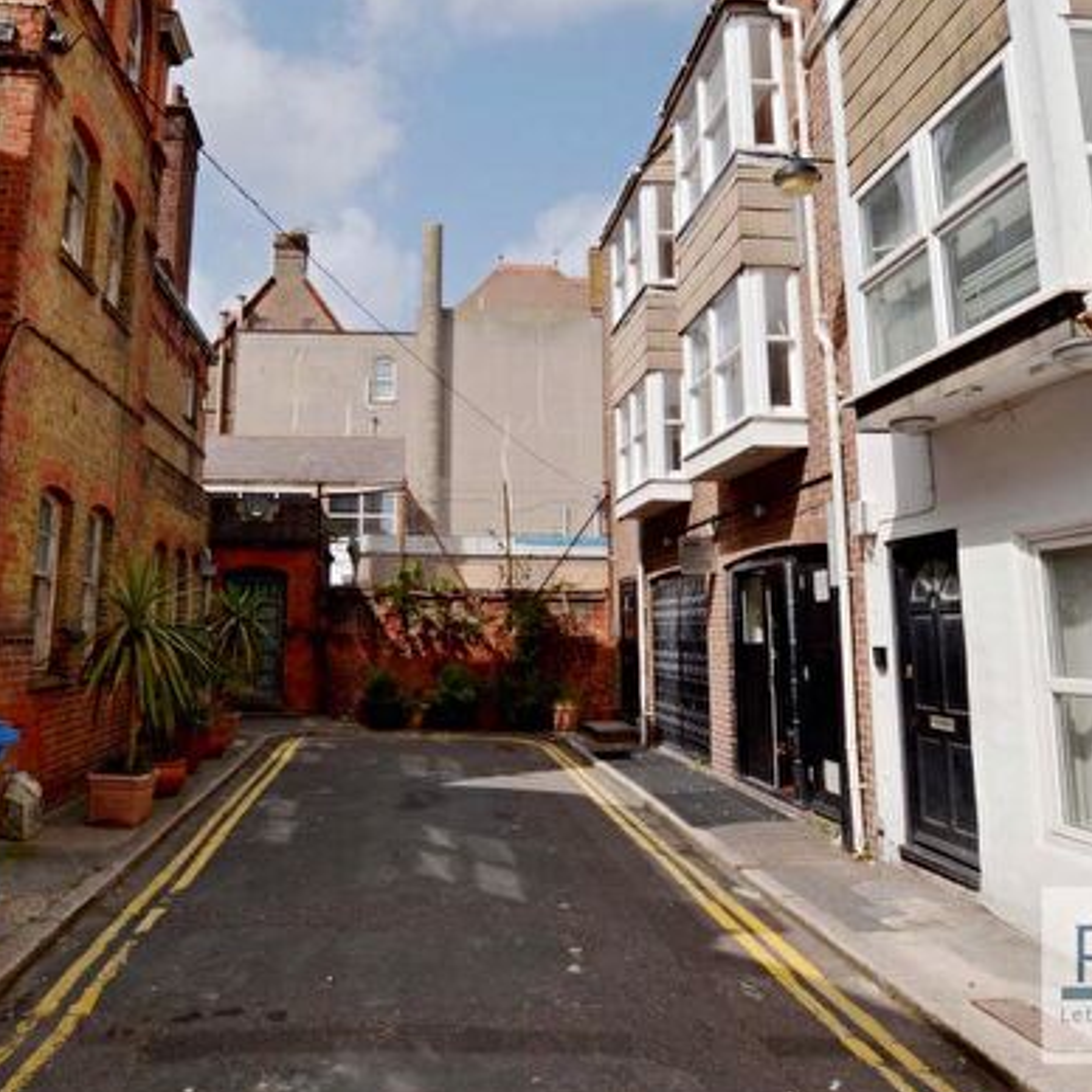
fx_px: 821
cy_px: 483
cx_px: 462
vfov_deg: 67.0
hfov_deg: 66.9
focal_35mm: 23
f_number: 10
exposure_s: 1/200
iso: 100
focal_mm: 10
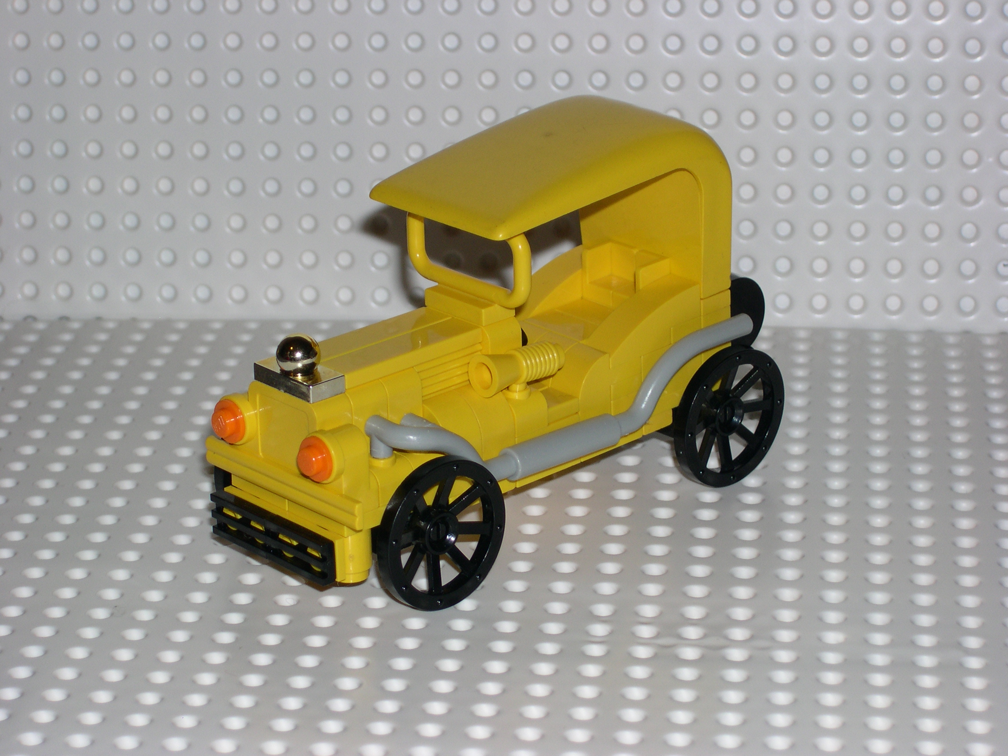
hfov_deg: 17.3
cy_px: 378
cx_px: 504
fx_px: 3320
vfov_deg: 13.0
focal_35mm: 114
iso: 100
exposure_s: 1/60
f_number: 4.9
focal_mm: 24
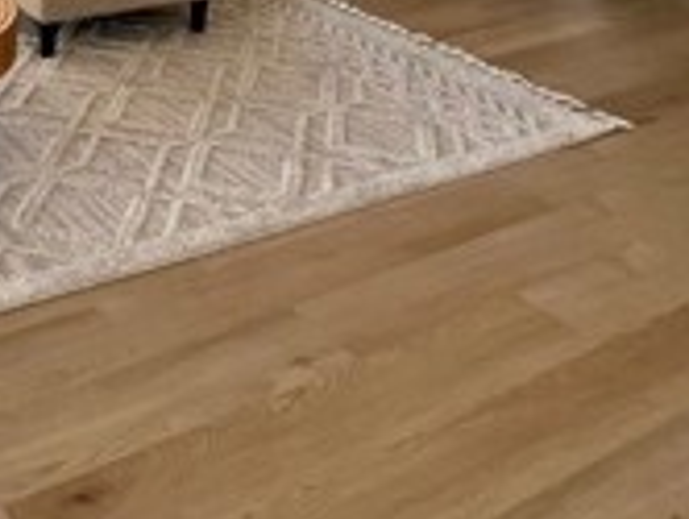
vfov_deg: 25.0
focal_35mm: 50
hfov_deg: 35.2
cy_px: -170
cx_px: 29
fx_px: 997
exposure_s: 1/99
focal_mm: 1.57
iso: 50
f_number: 1.8
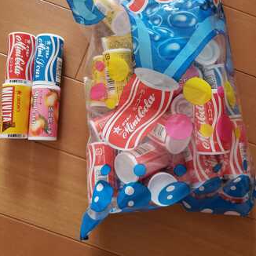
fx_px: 259
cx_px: 127
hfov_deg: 52.5
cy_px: 96
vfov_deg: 52.0
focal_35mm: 31
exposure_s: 1/31
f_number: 1.5
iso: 250
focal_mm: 4.3
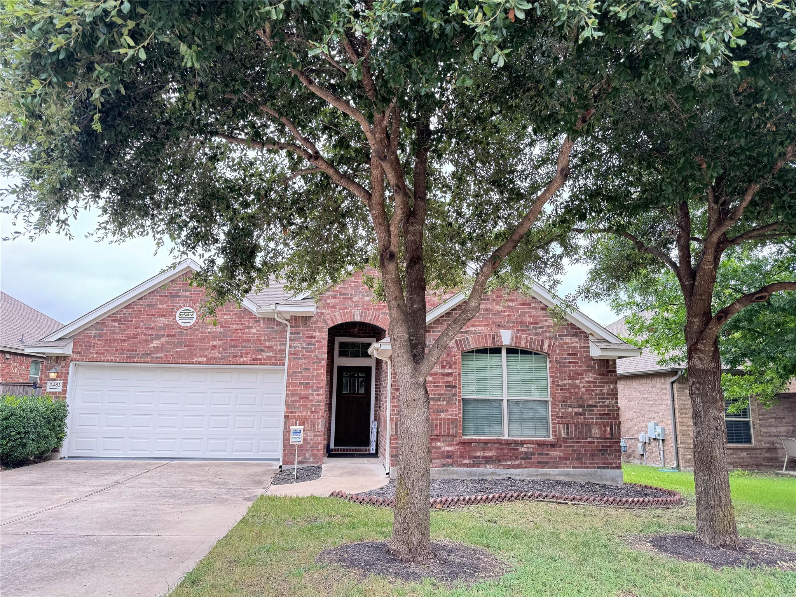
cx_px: 398
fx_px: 552
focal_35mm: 24
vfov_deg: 56.8
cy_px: 298
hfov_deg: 71.6
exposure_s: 1/181
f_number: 1.78
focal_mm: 6.76
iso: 80
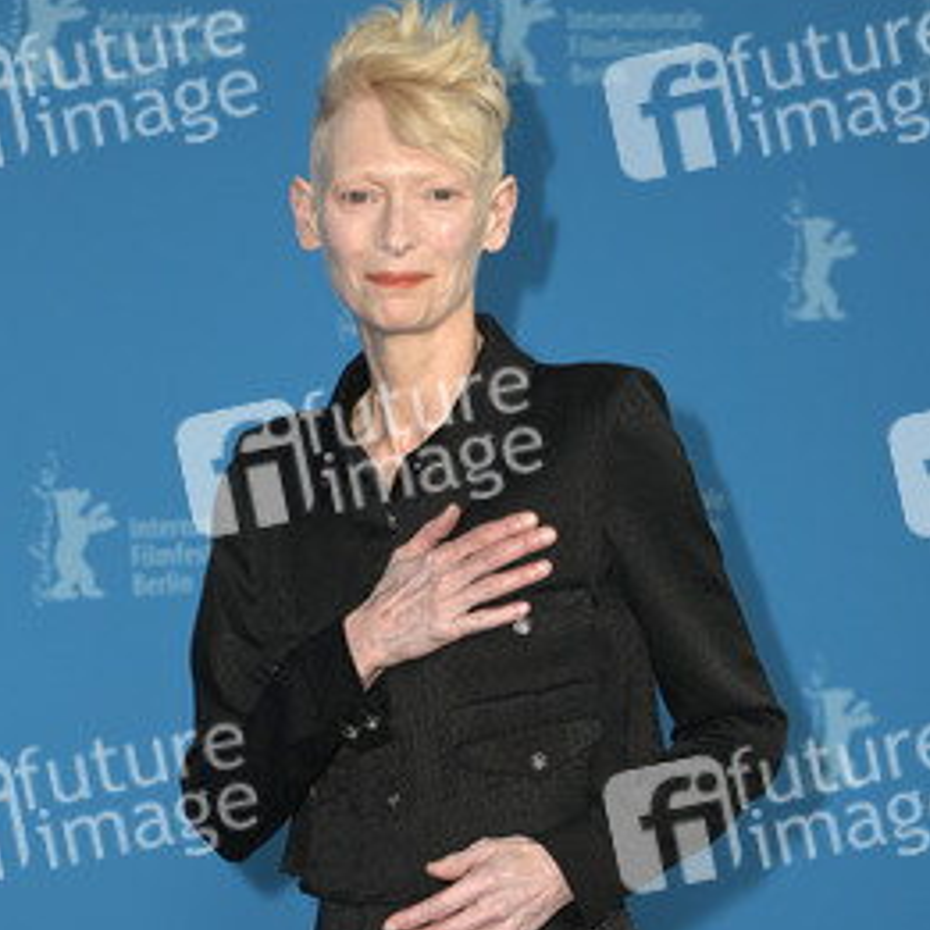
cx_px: 463
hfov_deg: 19.1
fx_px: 2766
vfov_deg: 19.0
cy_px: 631
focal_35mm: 91
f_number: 4
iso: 1250
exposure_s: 1/1000
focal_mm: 70
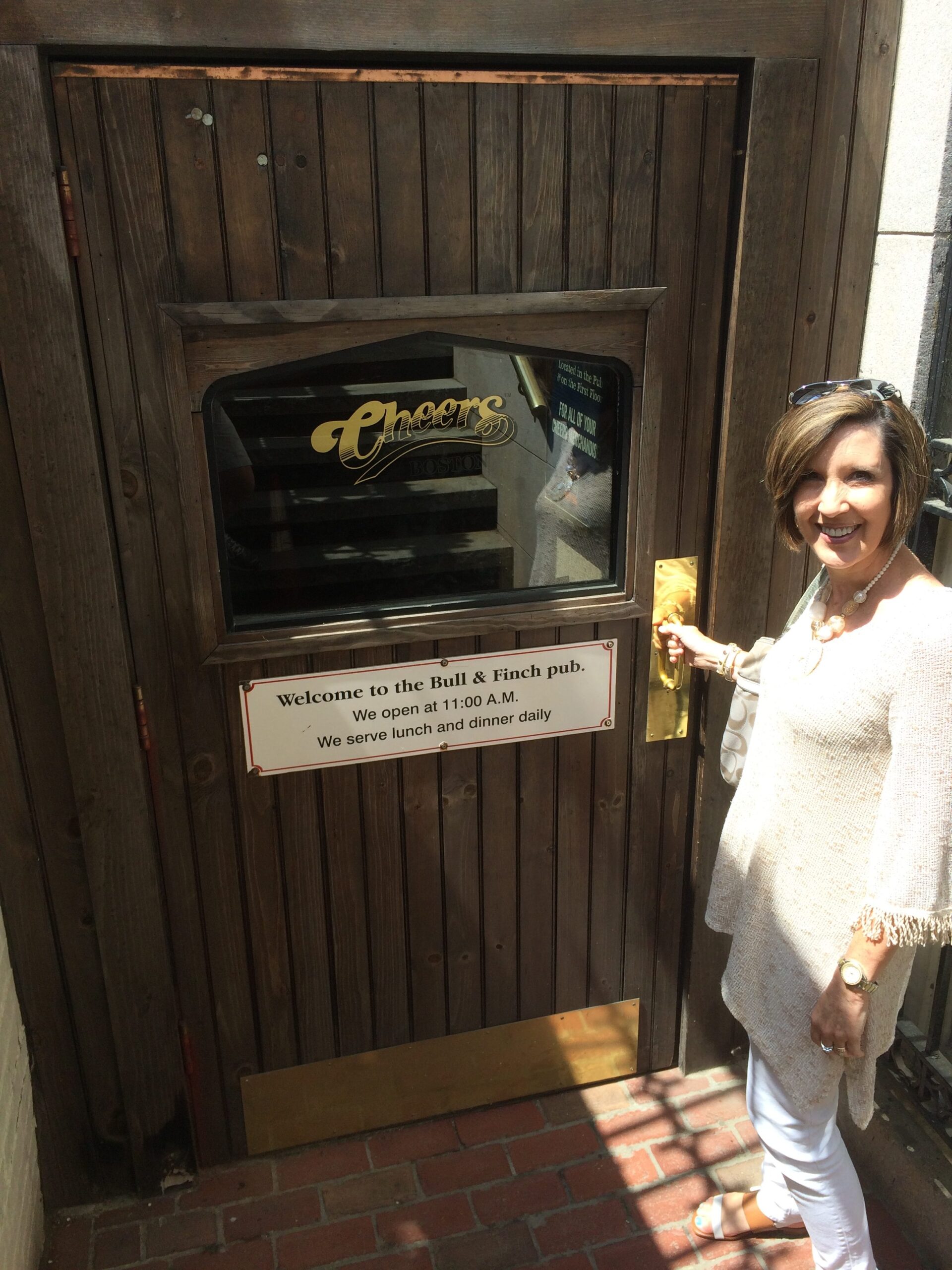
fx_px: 1063
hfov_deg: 48.2
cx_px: 476
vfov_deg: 61.7
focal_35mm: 29
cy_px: 635
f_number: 2.2
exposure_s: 1/695
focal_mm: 4.15
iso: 32
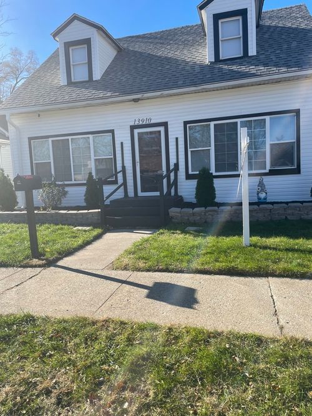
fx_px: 313
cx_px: 156
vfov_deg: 67.3
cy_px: 208
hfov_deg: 53.0
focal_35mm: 26
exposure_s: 1/1770
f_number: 1.6
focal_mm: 4.2
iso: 32
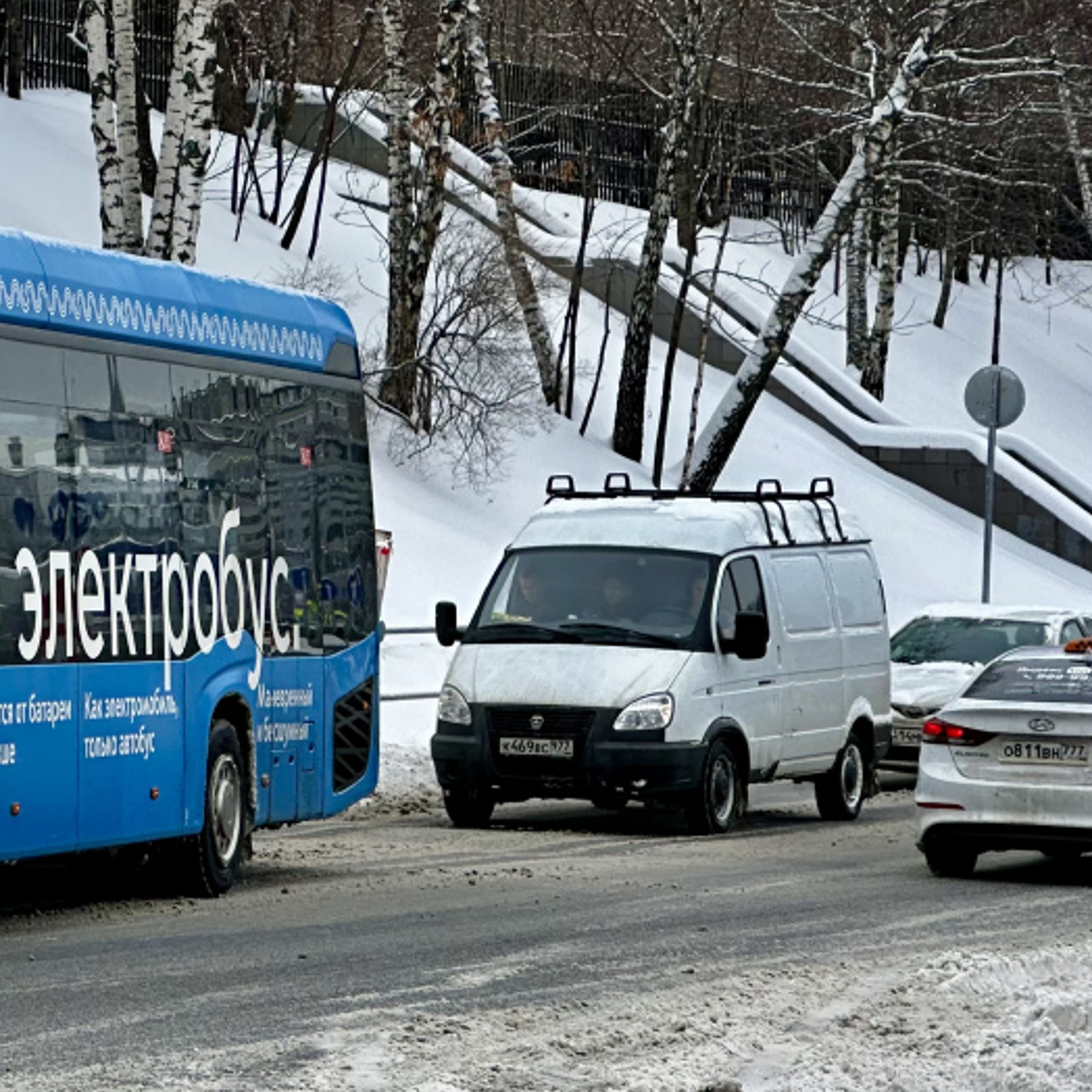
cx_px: -154
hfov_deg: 10.2
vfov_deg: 10.3
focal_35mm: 169
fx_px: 6032
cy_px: 180
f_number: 2.8
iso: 32
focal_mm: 9
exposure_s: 1/234
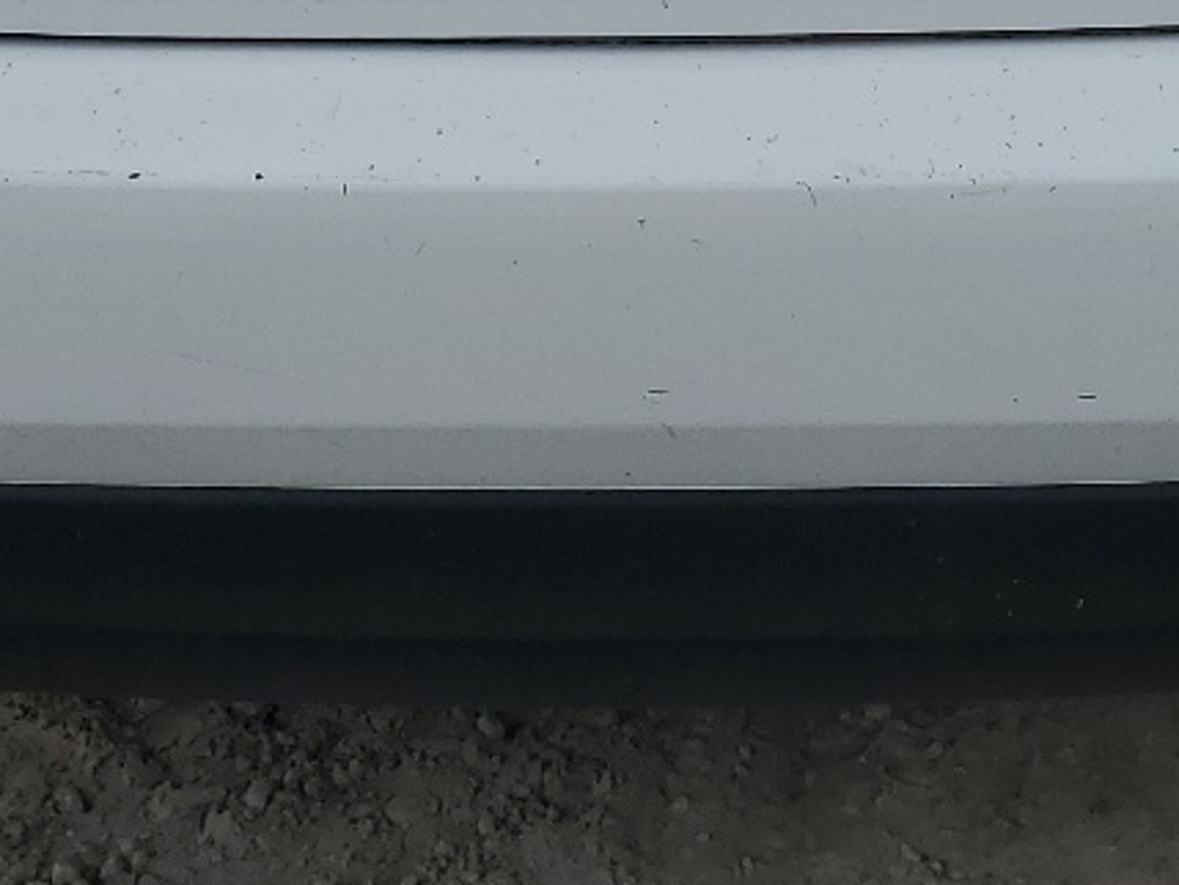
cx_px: 660
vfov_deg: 14.0
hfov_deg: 20.2
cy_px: -577
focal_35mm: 97
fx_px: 3305
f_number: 1.5
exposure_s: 1/5000
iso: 50
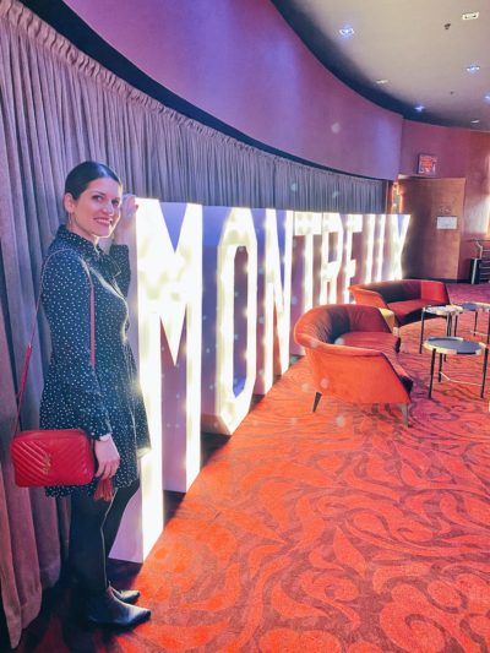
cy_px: 326
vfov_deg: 67.3
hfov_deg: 53.1
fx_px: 491
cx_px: 245
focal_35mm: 26
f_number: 1.8
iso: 320
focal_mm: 4.25
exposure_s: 1/50
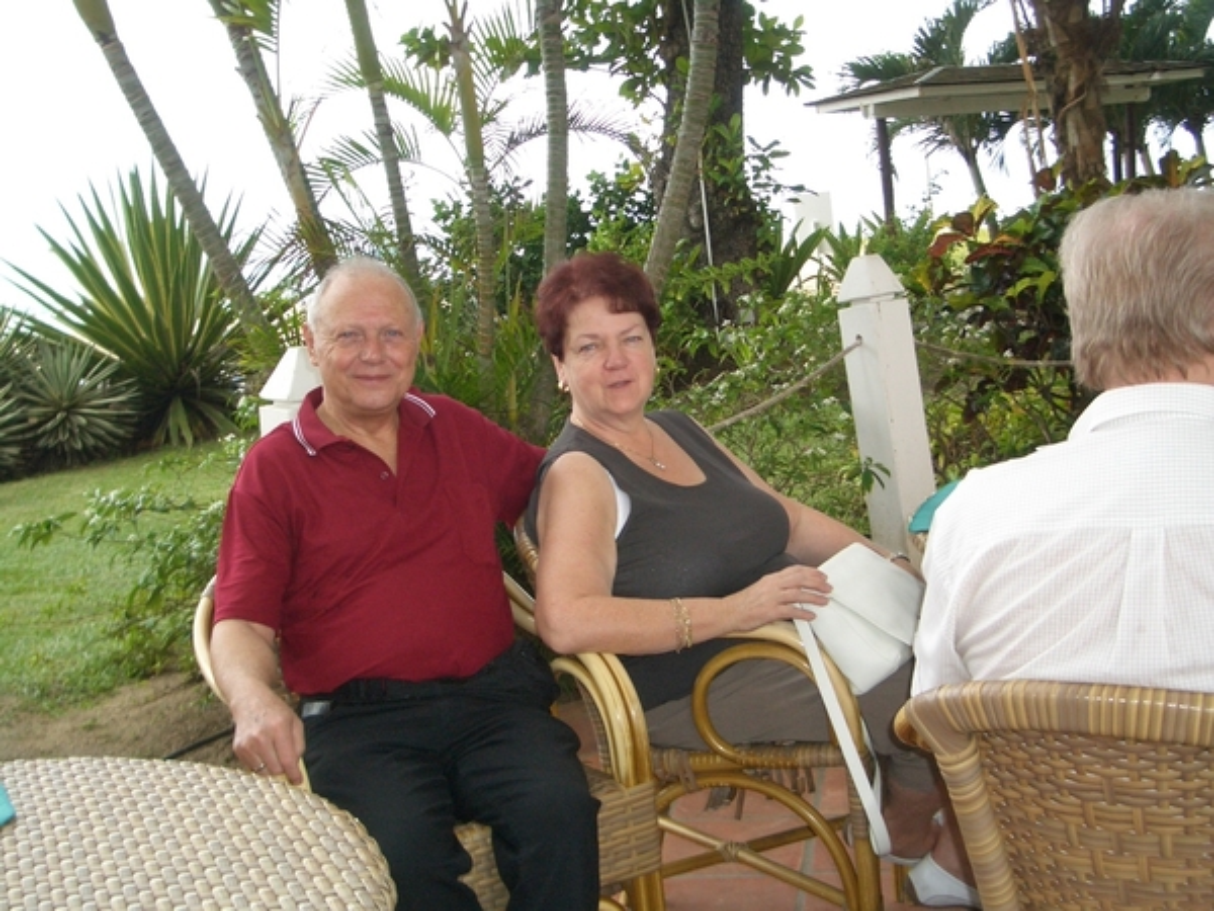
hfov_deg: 38.9
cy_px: 456
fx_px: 1718
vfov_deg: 29.7
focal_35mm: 49
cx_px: 607
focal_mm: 8.2
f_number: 3.1
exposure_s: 1/200
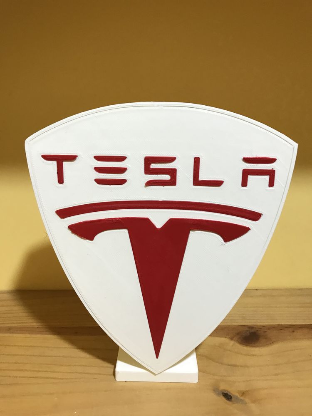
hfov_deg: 49.7
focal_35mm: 28
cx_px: 156
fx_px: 336
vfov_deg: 63.4
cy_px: 208
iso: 40
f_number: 1.8
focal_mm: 3.99
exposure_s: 1/25
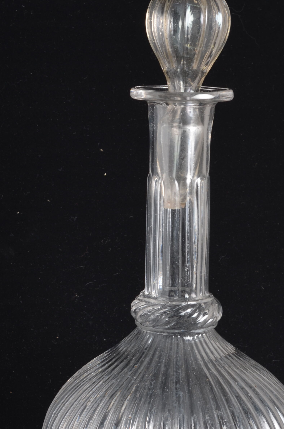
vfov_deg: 17.5
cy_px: 240
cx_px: 169
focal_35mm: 117
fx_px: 1391
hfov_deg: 11.7
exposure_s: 1/125
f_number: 11
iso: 100
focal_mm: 50
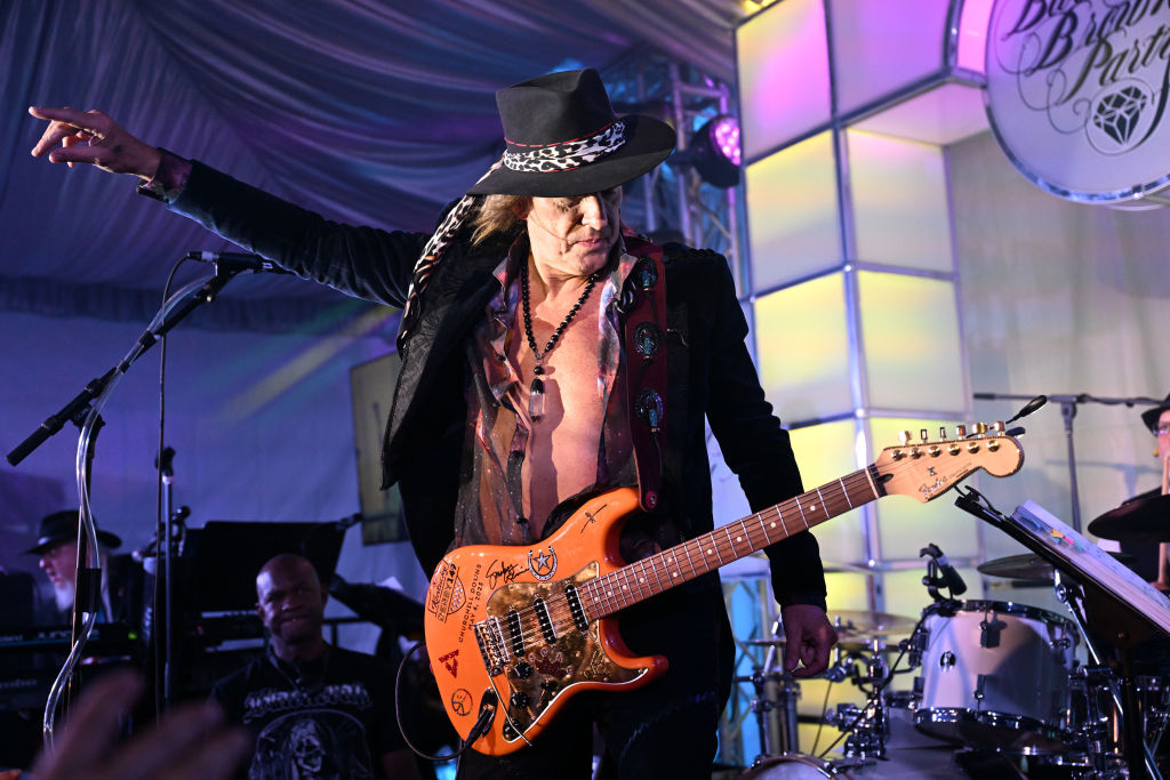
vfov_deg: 32.6
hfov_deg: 47.4
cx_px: 585
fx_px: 1333
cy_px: 390
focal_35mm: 41
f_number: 3.2
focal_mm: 41
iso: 3200
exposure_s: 1/1250
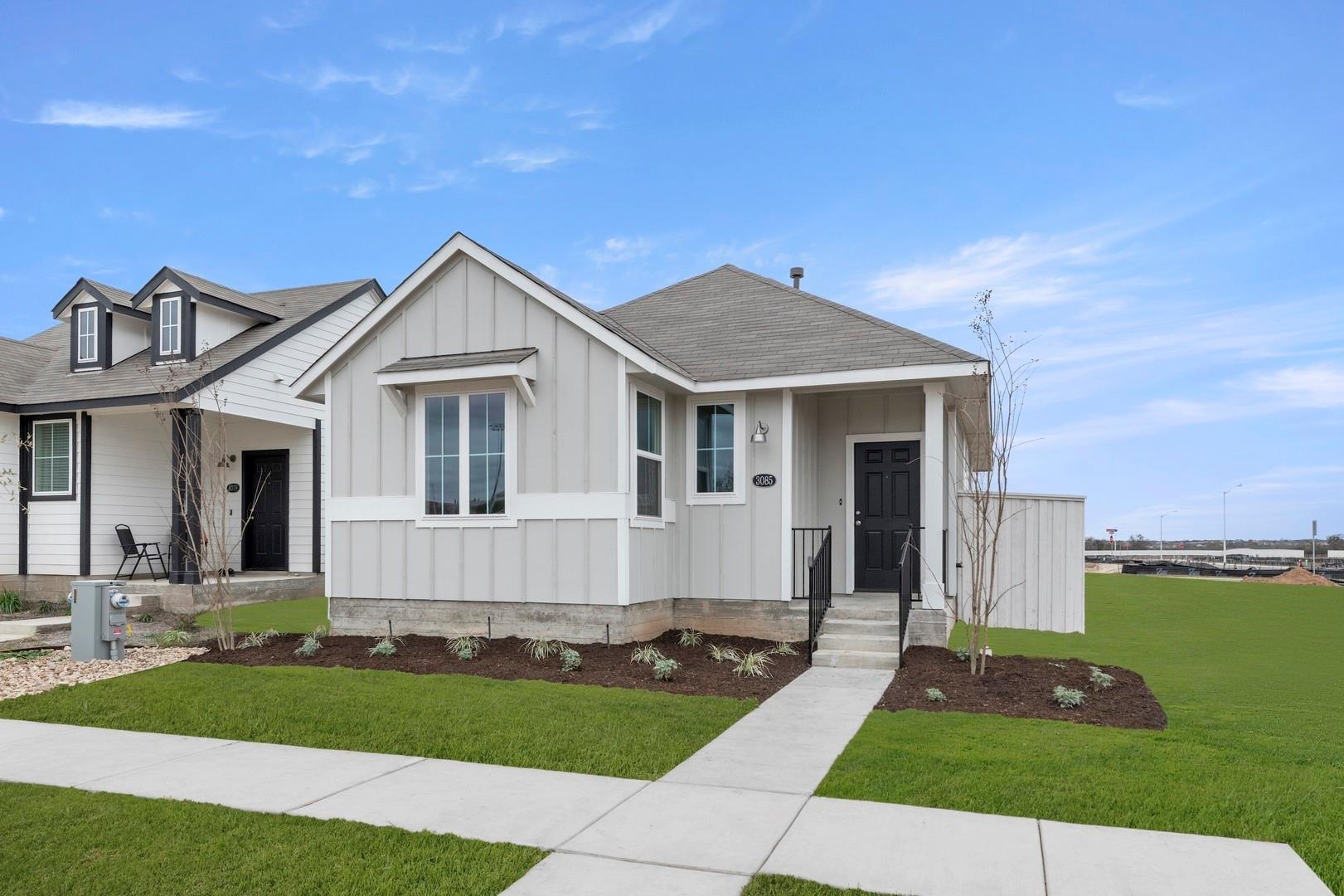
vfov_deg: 57.2
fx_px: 821
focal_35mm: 22
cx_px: 672
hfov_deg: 78.6
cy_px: 448
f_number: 8
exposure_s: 1/400
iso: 400
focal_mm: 19
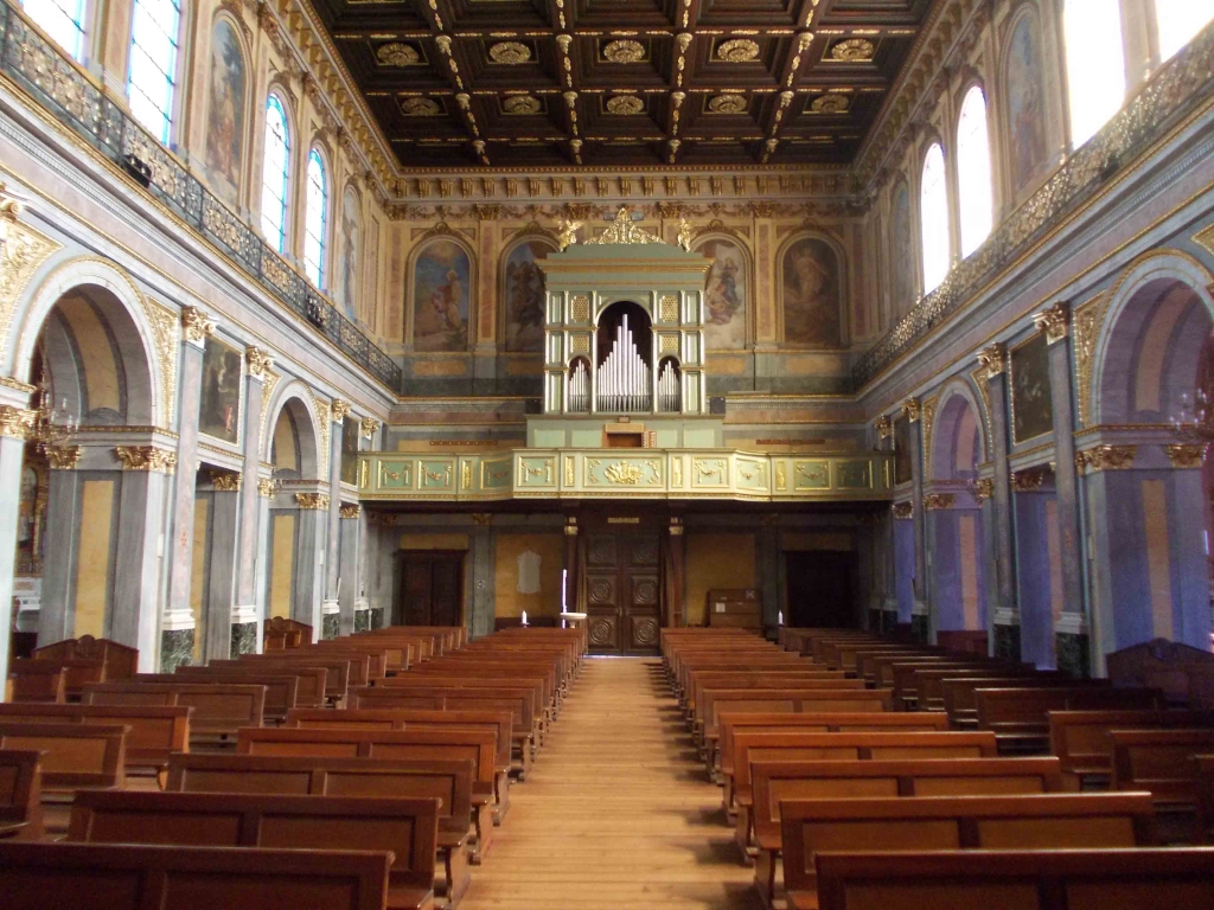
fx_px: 982
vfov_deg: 49.7
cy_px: 455
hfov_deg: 63.4
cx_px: 607
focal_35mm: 28
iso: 200
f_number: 2.7
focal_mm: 4
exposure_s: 1/10
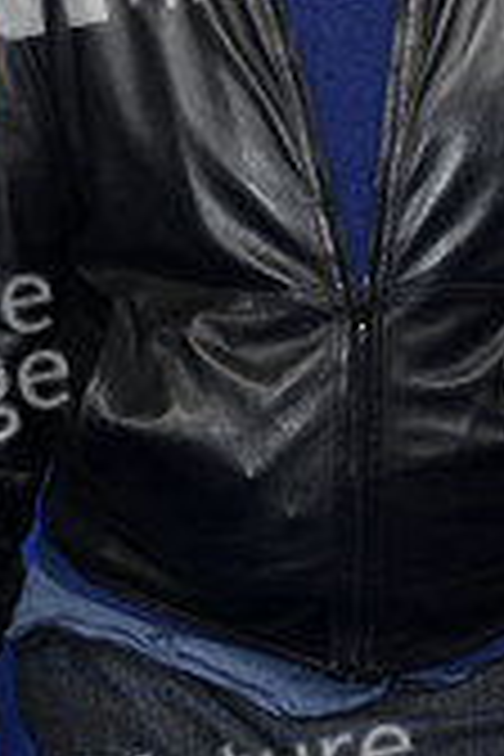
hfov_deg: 8.8
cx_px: 328
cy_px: 158
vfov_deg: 13.2
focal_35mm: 155
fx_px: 3255
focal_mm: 65
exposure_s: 1/250
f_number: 5.6
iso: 1000
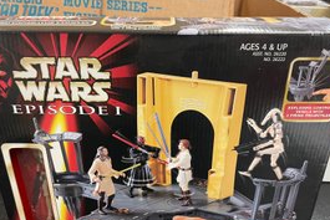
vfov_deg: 37.2
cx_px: 163
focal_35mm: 35
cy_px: 157
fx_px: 321
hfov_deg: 54.4
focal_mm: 4.2
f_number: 1.6
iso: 400
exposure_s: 1/60
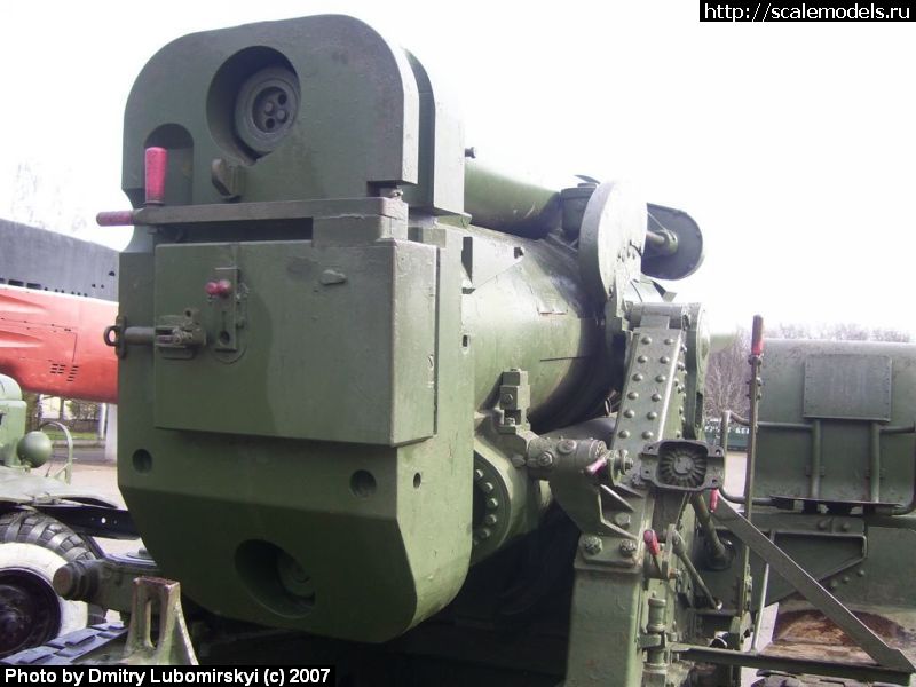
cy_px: 344
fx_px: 979
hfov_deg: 50.1
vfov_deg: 38.7
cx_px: 458
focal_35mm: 37
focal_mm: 6
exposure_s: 1/250
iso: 80
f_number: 2.7
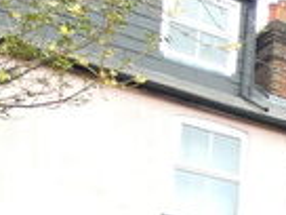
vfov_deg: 13.3
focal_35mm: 103
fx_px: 851
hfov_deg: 14.0
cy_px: 351
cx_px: 665
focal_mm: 3.6
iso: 125
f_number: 3.2
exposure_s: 1/60
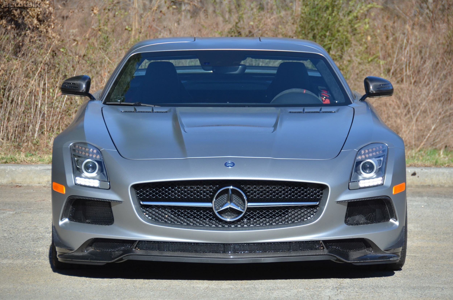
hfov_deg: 10.2
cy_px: 150
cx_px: 226
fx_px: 2543
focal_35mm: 202
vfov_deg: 6.8
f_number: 5.6
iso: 400
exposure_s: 1/1600
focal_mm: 135
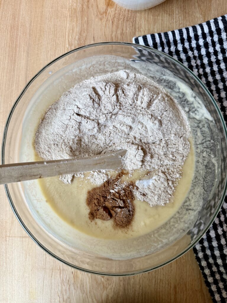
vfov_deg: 71.6
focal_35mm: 24
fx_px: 210
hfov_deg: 56.8
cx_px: 114
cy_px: 152
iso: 160
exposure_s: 1/120
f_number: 1.78
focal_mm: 6.76
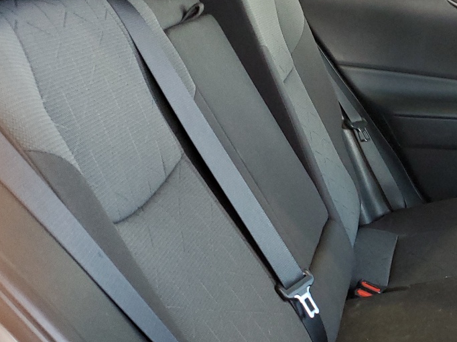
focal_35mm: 61
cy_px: 226
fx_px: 805
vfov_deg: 23.9
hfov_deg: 29.7
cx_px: 450
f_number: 1.5
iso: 146
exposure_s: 1/60.2
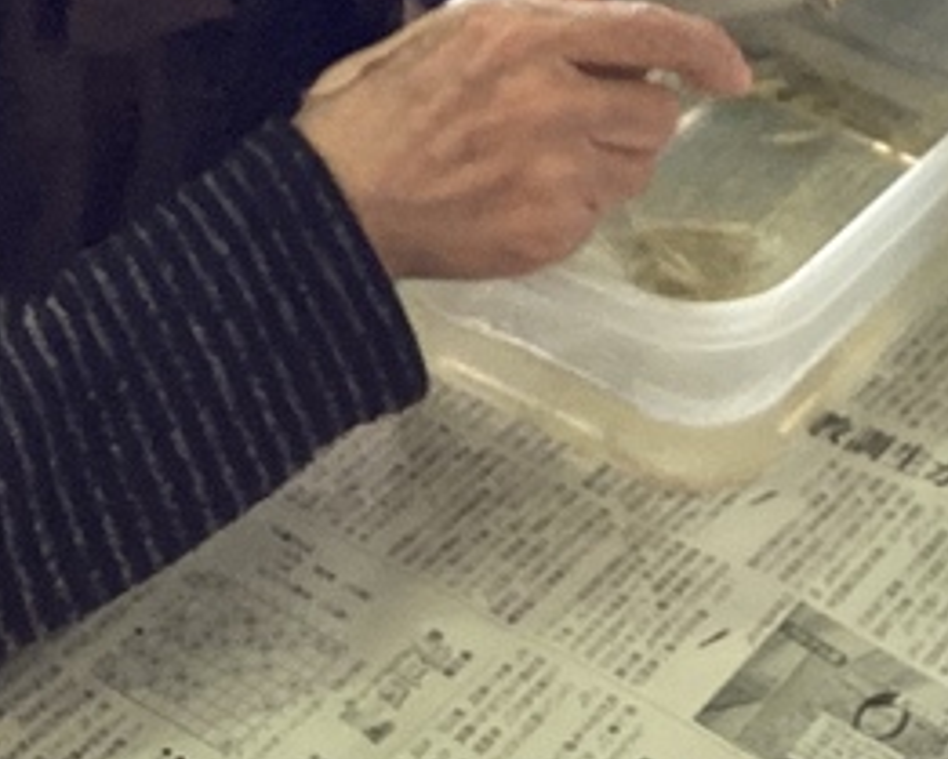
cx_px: 926
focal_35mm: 116
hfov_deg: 16.3
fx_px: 3256
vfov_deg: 12.8
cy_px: -243
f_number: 2.4
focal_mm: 3.3
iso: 50
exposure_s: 1/60
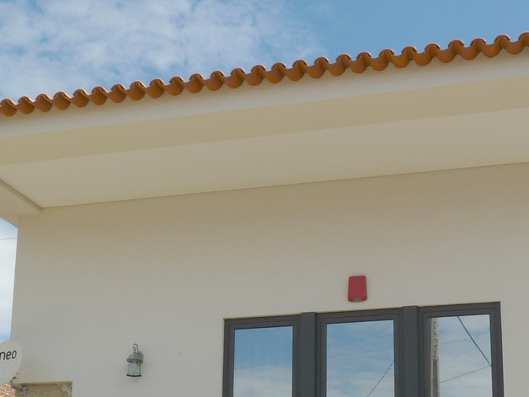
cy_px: 380
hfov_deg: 34.5
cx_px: 371
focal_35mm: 55
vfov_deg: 25.5
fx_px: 841
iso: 80
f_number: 5.6
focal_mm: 4.8
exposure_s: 1/500
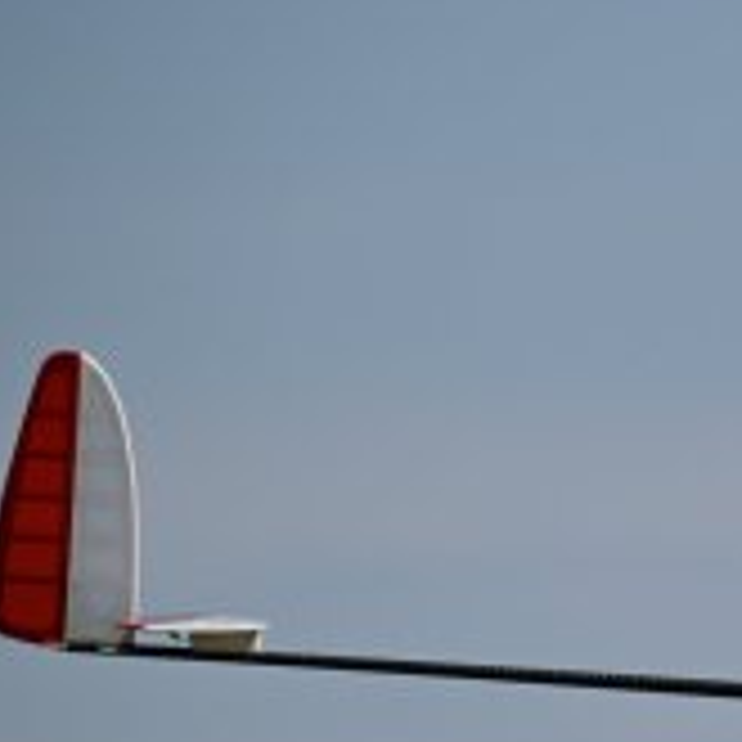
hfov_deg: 2.3
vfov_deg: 2.3
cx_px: 879
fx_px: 18673
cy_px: 477
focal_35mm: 770
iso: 320
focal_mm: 300
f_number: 7.1
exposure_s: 1/3200
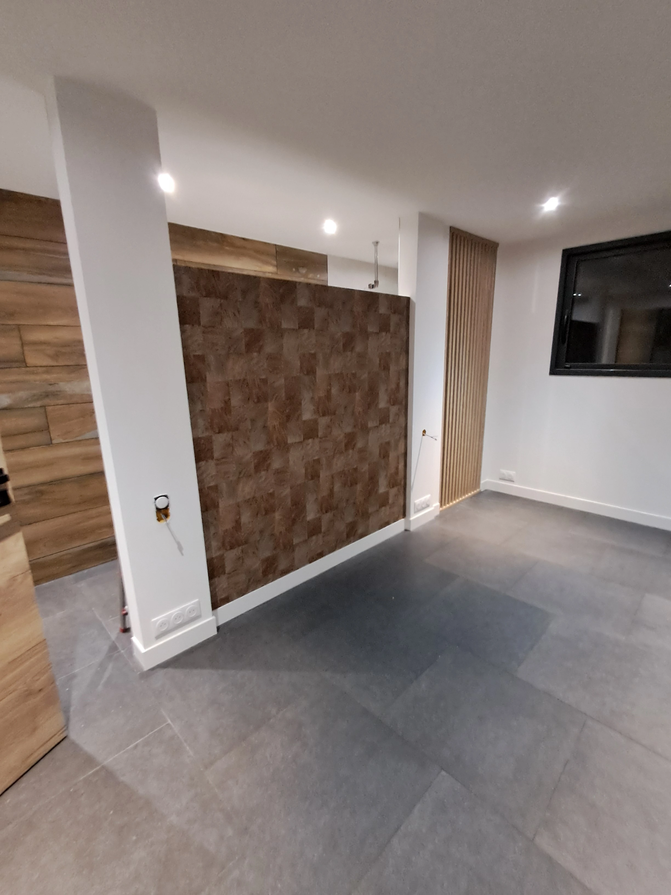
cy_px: 448
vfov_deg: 94.5
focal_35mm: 16
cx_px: 336
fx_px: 414
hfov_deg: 78.1
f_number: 2.2
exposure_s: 1/20
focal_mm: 1.64
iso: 500
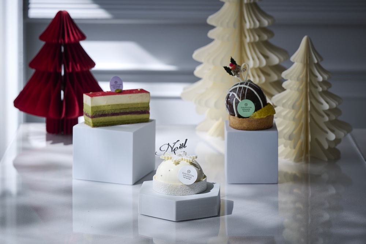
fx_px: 1220
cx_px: 183
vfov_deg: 11.4
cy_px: 122
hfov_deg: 17.1
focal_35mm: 120
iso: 250
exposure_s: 1/160
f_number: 7.1
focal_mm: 120
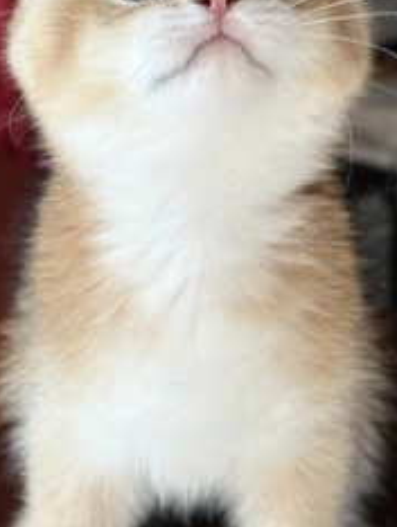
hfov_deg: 18.0
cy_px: 241
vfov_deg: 23.8
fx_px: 1252
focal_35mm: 82
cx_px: 129
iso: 50
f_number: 1.78
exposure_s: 1/236
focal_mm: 6.86
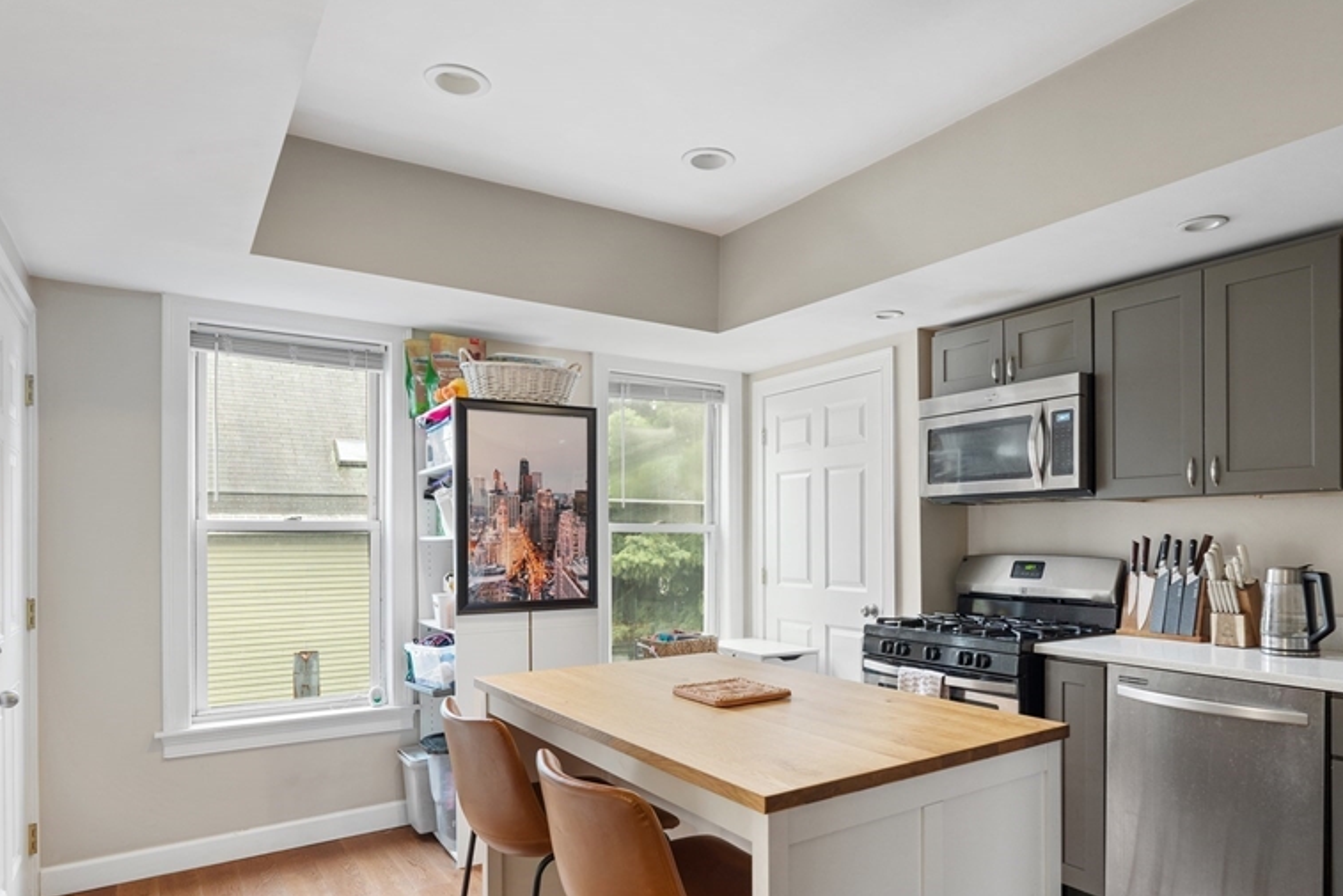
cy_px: 530
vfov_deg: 54.8
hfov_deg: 75.9
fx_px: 858
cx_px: 727
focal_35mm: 23
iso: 320
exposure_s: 1.3
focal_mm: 17
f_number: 7.1
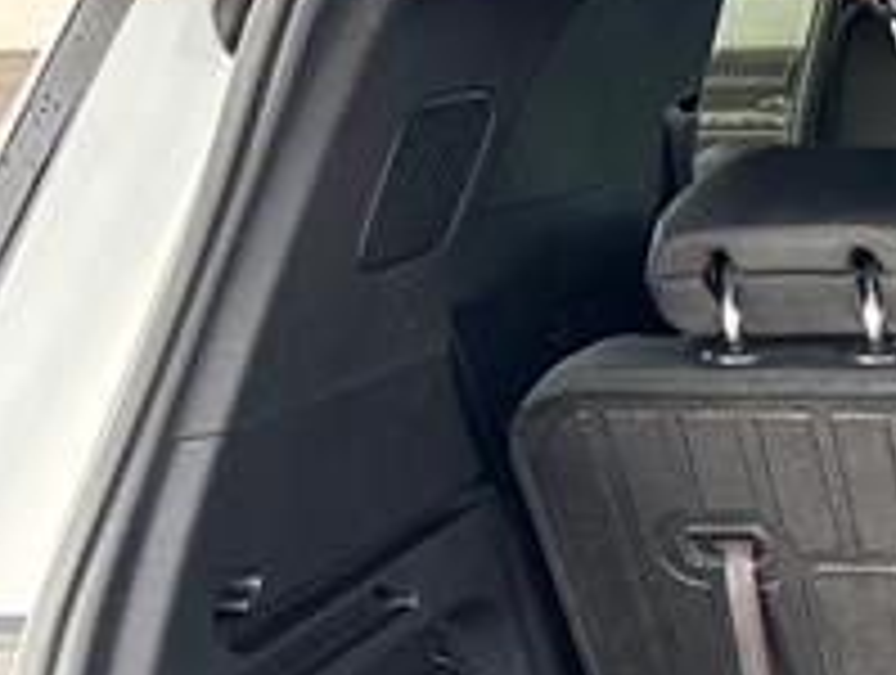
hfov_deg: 21.2
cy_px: 652
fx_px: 1997
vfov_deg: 18.8
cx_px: 1360
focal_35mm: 77
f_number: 1.78
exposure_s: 1/60
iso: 250
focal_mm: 6.76
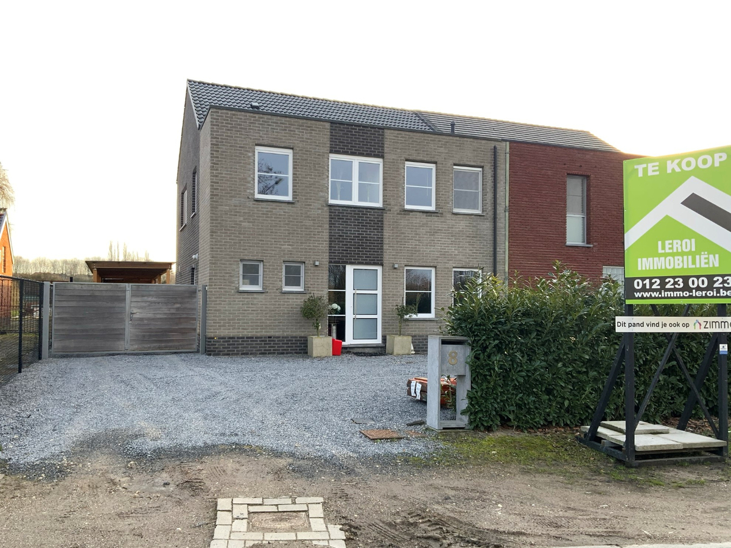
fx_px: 612
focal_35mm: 29
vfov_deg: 48.2
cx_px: 366
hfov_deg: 61.7
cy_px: 274
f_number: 1.8
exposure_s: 1/122
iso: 25
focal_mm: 3
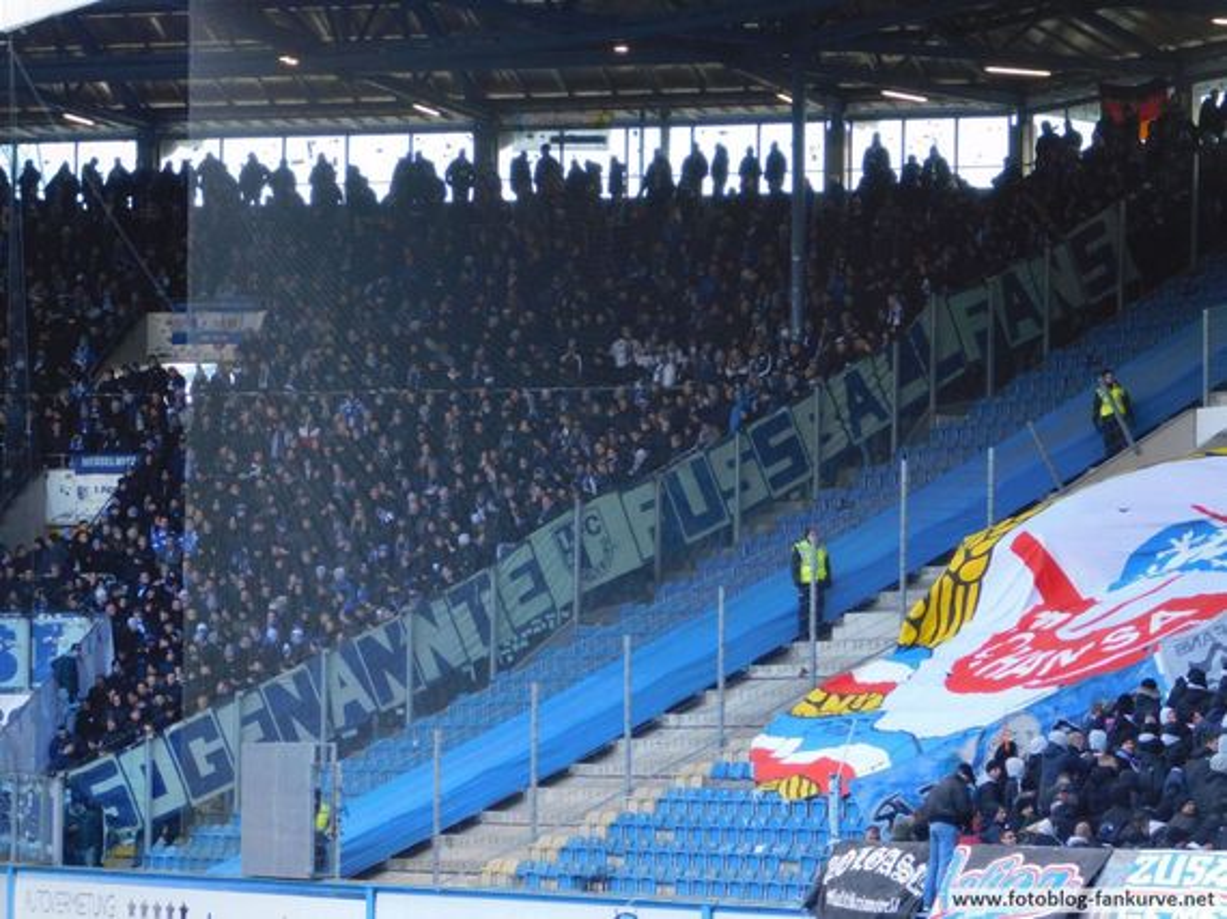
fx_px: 5244
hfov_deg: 13.3
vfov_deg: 10.0
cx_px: 614
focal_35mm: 148
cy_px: 460
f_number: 5.1
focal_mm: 26.3
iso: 200
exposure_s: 1/60
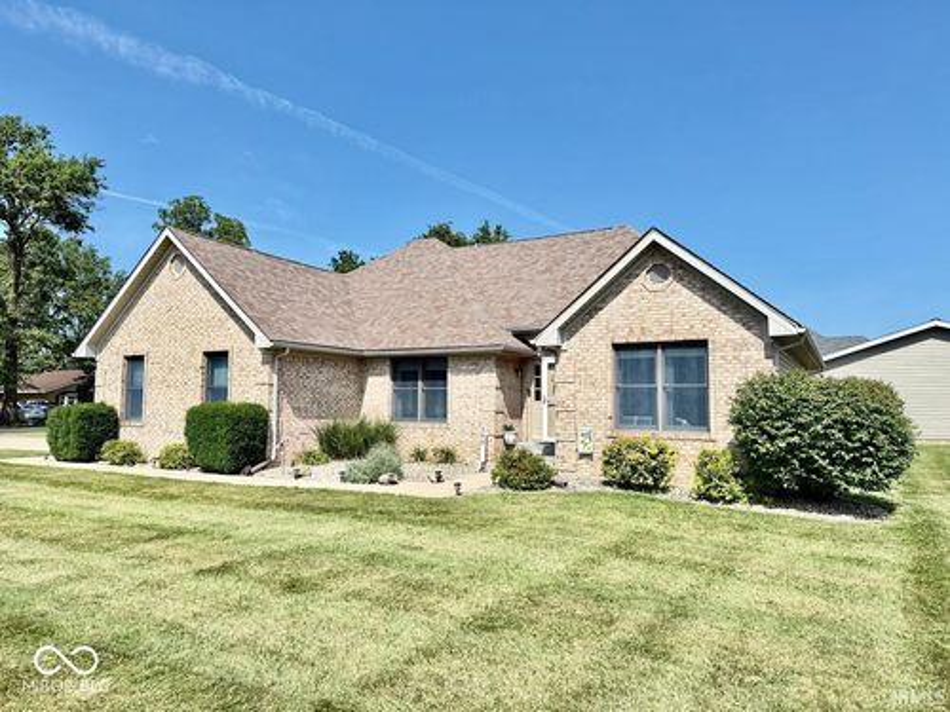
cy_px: 356
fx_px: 659
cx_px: 475
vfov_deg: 56.8
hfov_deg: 71.6
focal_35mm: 24
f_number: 1.78
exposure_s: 1/2000
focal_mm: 6.76
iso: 80
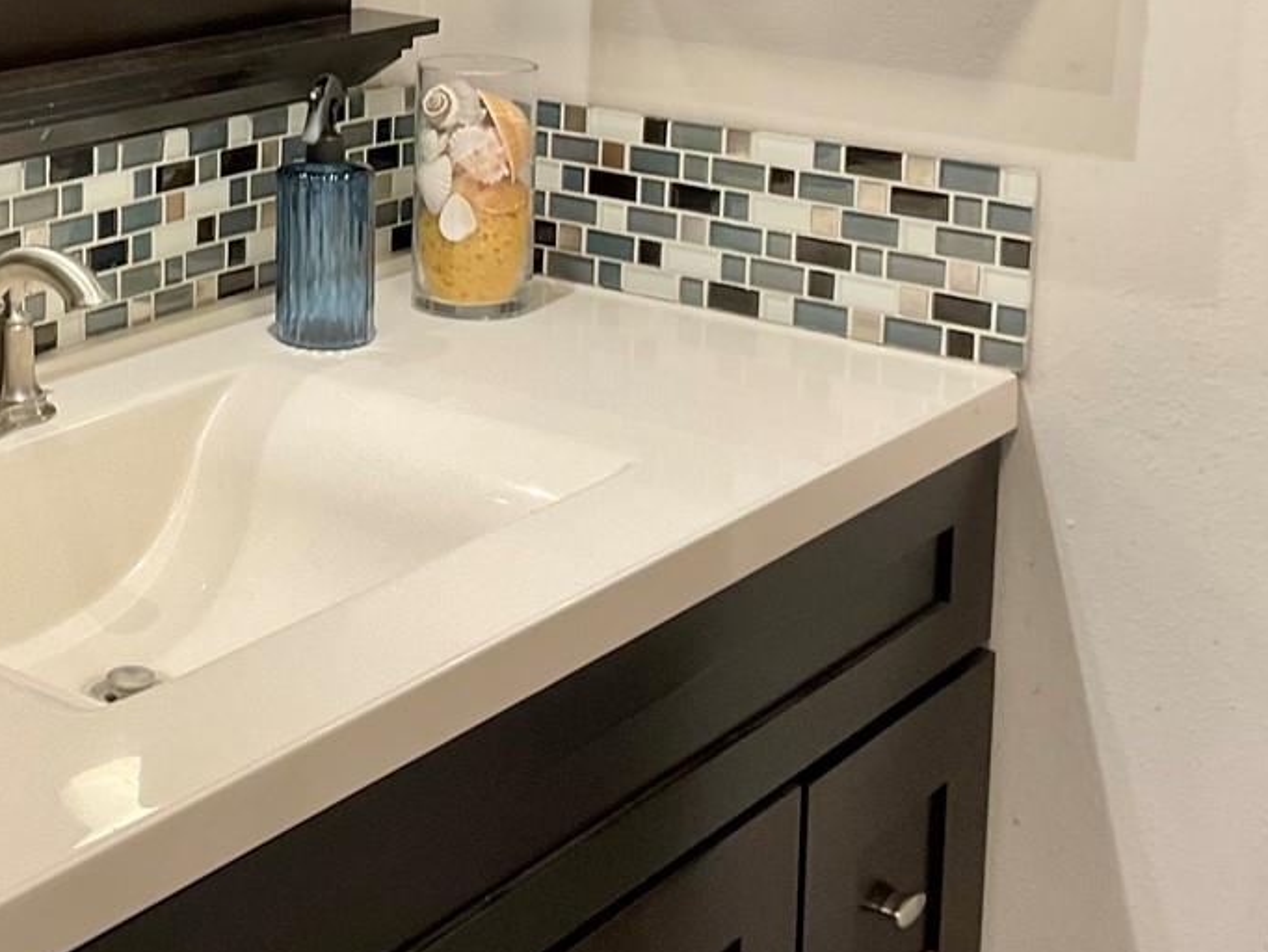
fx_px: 2492
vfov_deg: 21.1
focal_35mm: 68
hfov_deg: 28.0
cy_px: 58
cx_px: 262
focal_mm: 3
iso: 50
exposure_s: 1/60
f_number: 1.8
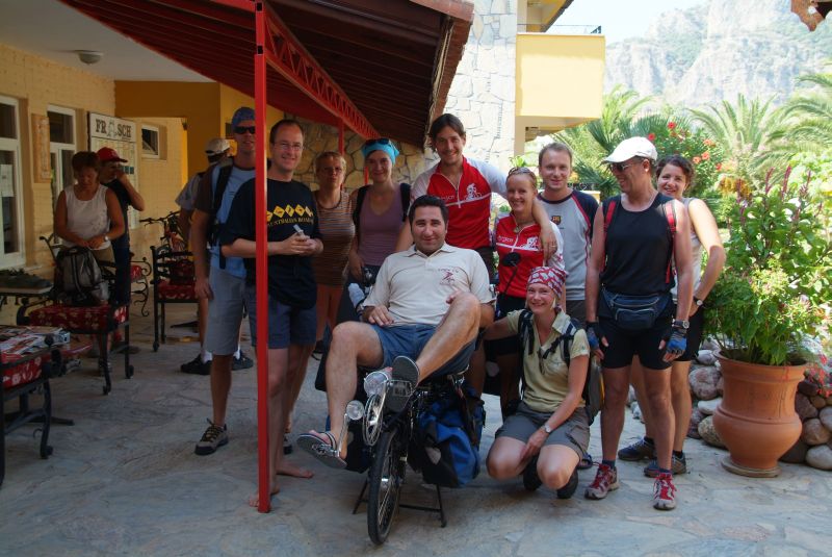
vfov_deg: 34.3
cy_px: 278
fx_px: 902
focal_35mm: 39
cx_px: 416
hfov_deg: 49.5
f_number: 5.6
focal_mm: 26
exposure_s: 1/125
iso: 200
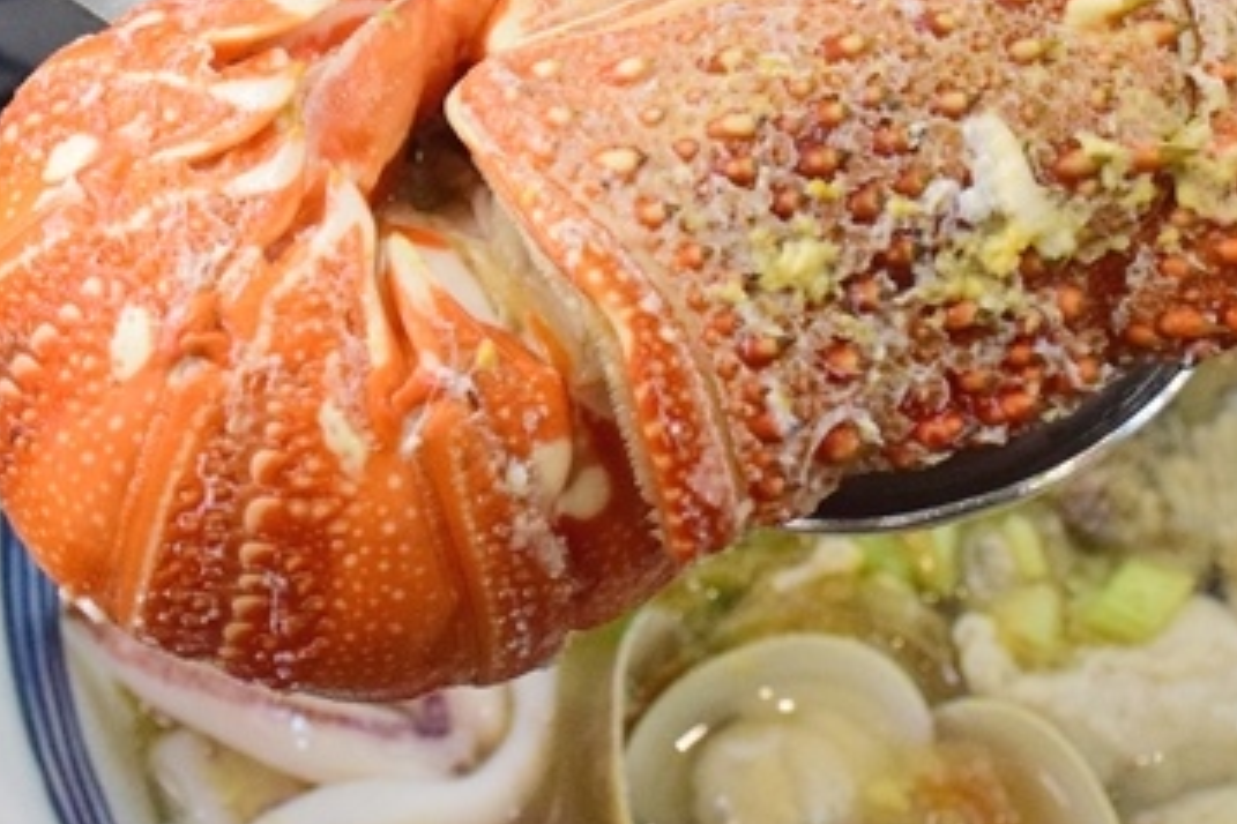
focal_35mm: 126
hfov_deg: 16.3
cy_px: 113
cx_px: 728
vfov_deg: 10.8
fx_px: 4329
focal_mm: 30
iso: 6400
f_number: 8
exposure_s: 1/250
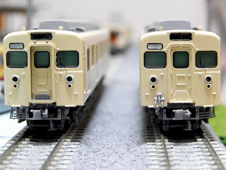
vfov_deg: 15.6
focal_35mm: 95
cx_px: 113
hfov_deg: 20.7
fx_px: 620
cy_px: 85
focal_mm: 17
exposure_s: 1/10
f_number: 5.2
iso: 800
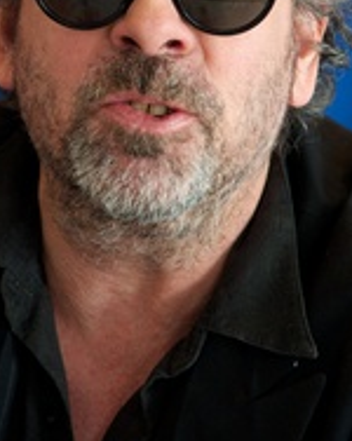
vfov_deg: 4.8
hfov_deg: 3.9
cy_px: 87
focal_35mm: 400
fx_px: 5217
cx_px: 188
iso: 2000
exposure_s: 1/60
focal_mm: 200
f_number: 5.6
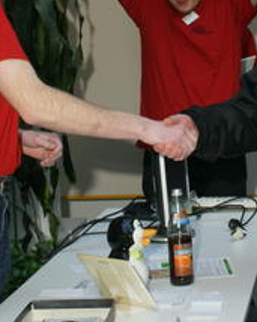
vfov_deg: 18.7
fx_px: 961
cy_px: 46
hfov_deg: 15.1
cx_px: 230
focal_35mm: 101
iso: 800
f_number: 5.6
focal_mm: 24
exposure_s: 1/60
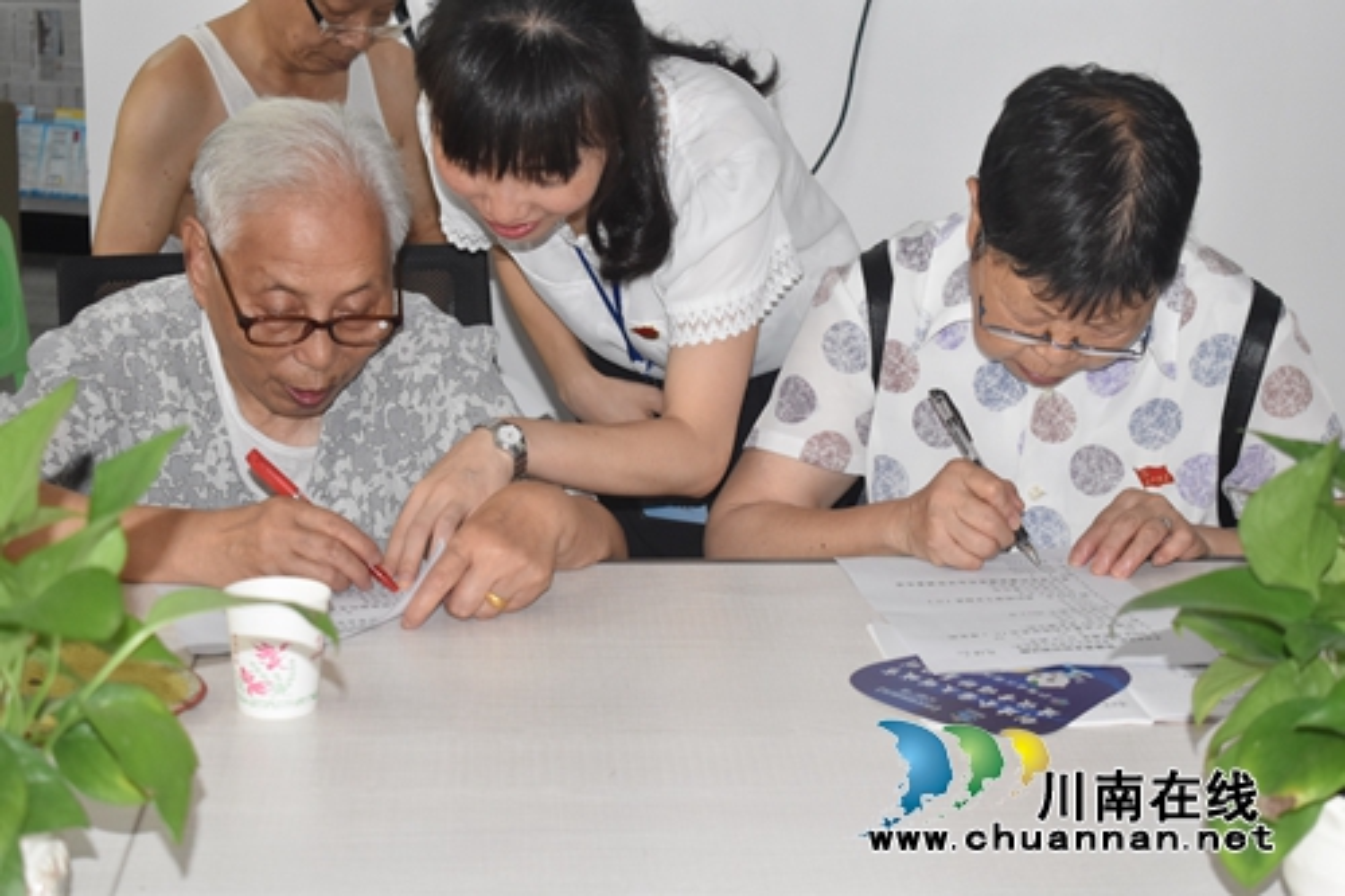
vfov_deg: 18.9
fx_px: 2689
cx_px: 672
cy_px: 448
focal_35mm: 72
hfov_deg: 28.1
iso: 1800
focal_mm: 48
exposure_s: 1/60
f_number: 5.3
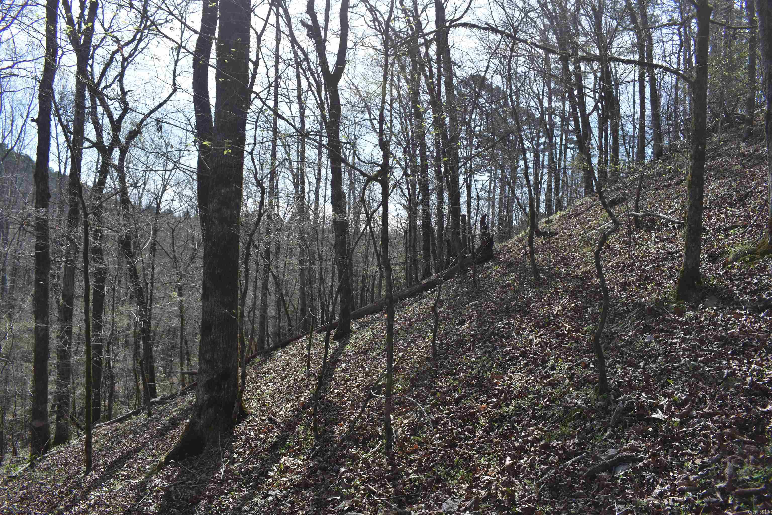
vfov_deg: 47.9
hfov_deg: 67.4
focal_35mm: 27
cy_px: 258
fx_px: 579
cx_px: 386
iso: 125
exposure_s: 1/250
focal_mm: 18
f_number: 8
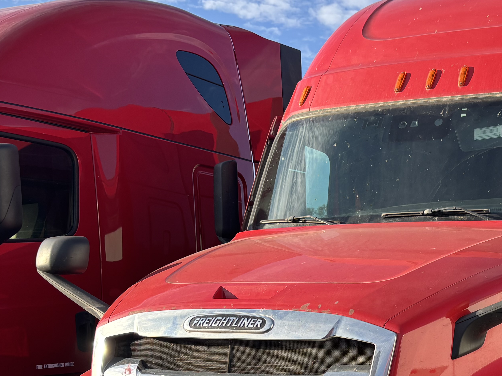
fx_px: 856
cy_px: 371
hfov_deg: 31.3
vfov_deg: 23.8
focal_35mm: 59
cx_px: 444
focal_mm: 5.96
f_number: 1.6
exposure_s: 1/1058
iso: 50
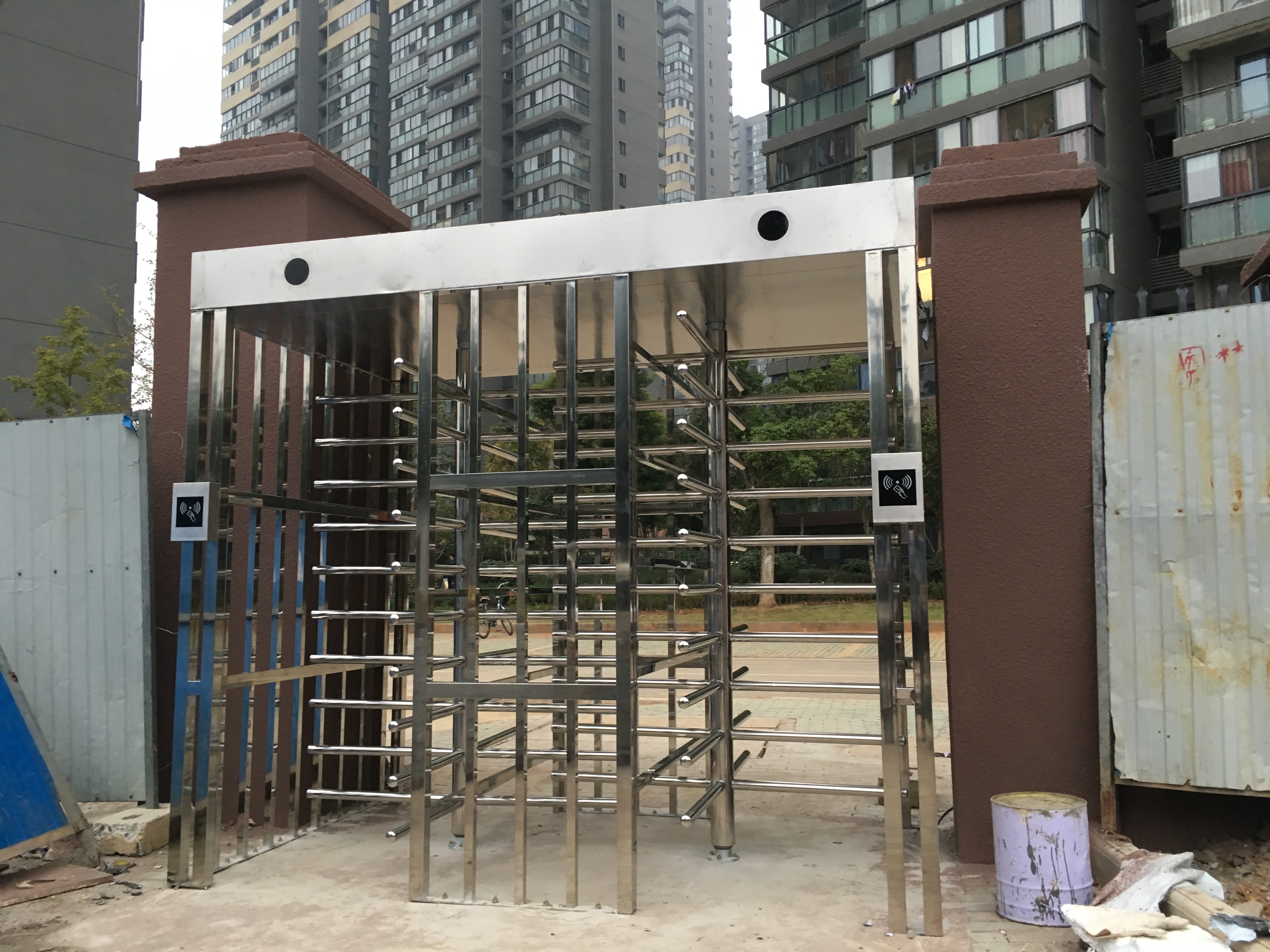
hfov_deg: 61.7
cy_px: 476
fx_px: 1064
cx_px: 635
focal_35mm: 29
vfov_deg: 48.2
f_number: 2.2
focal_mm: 4.15
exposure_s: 1/33
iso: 125
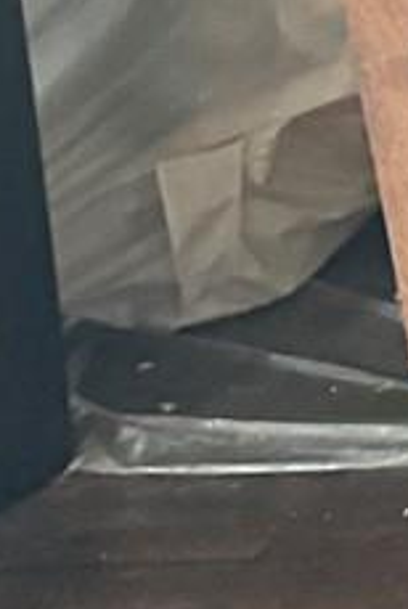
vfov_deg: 9.0
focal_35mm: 222
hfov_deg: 4.4
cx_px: 2607
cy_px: -360
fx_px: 3762
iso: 800
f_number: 1.78
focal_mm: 6.76
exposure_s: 1/49
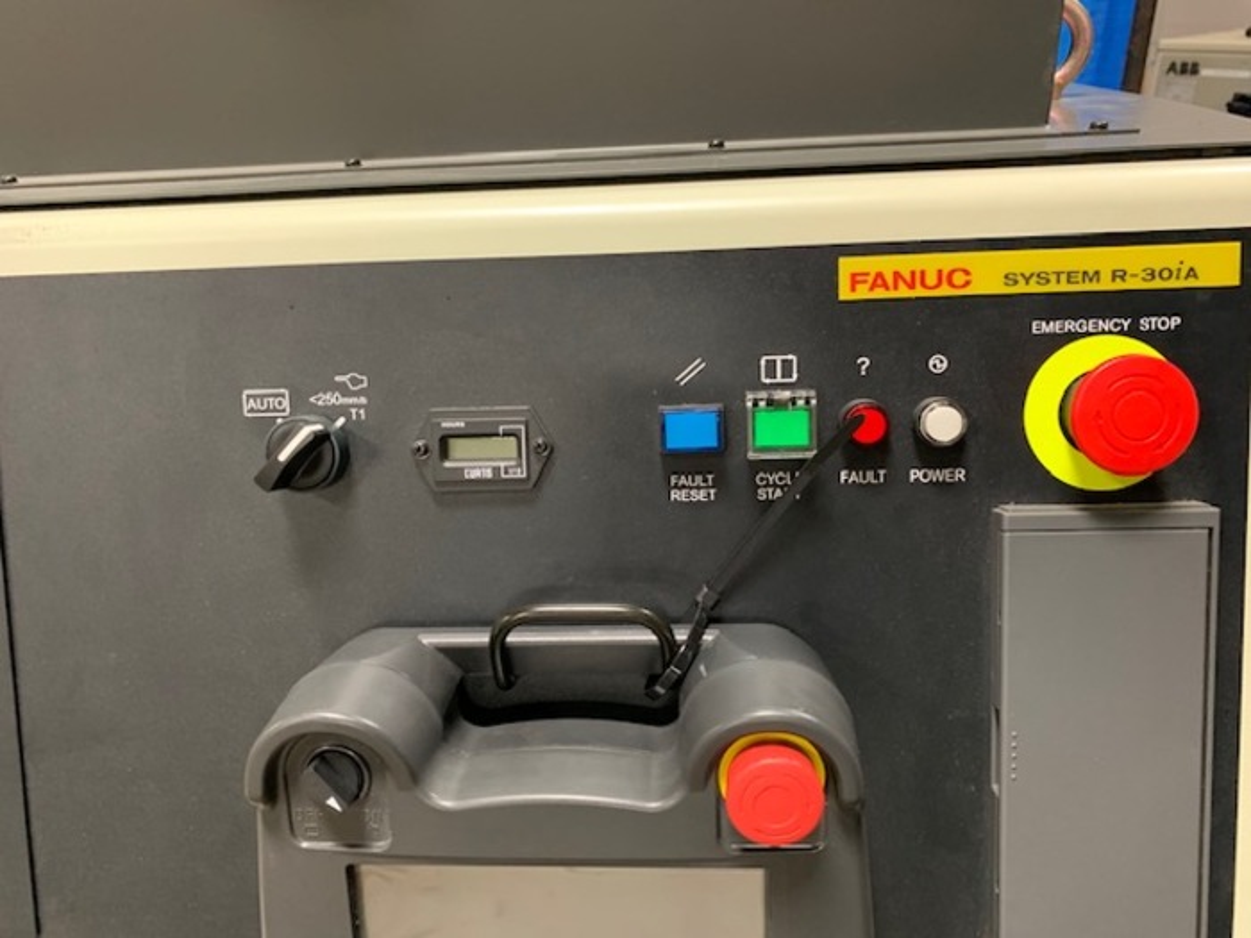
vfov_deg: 53.1
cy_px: 469
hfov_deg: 67.3
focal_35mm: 26
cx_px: 626
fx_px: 940
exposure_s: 1/40
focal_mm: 4.25
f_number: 1.8
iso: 250
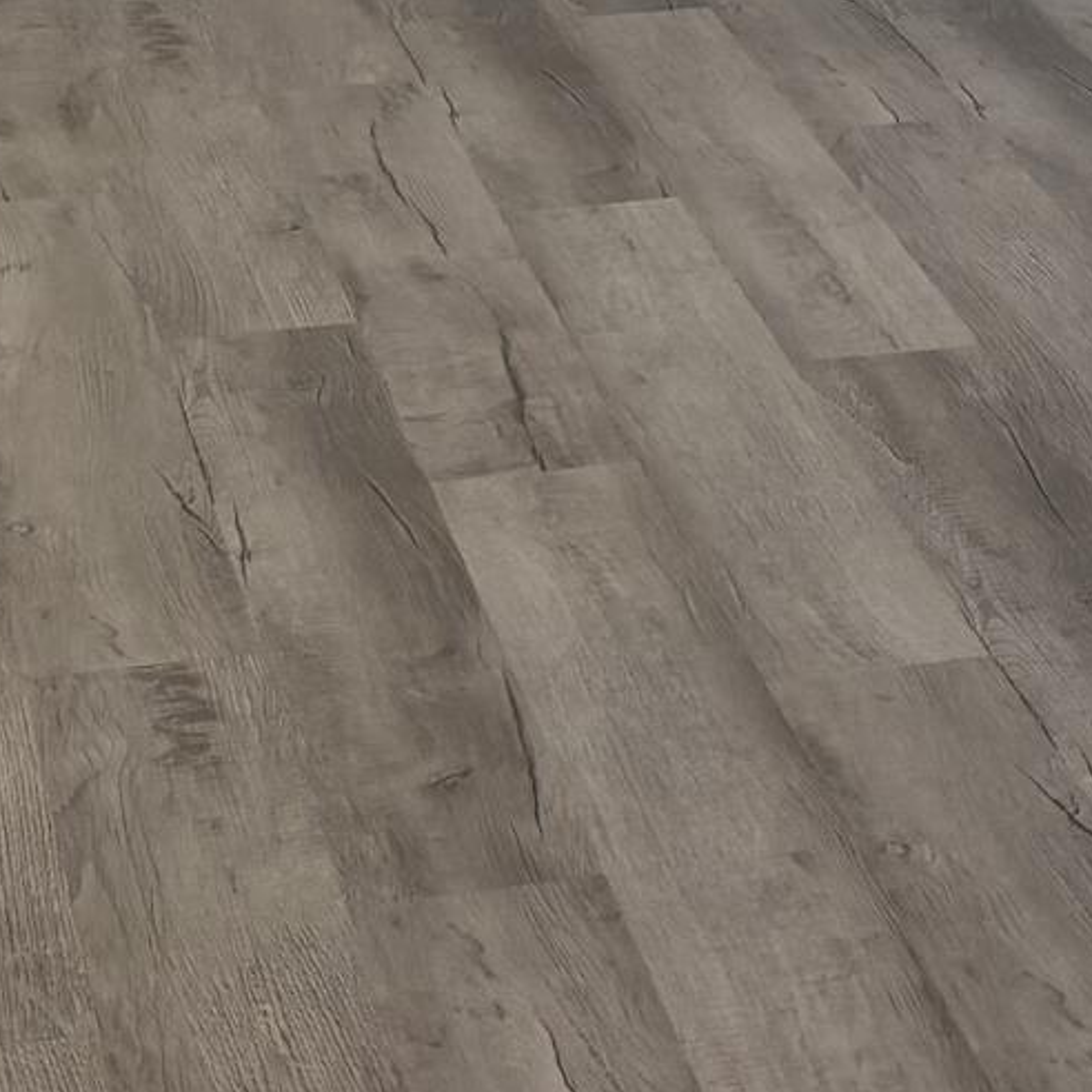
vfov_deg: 11.8
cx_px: 1343
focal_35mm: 140
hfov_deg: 12.2
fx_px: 4997
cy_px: -648
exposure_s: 1/120
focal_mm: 5.96
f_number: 1.6
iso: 80
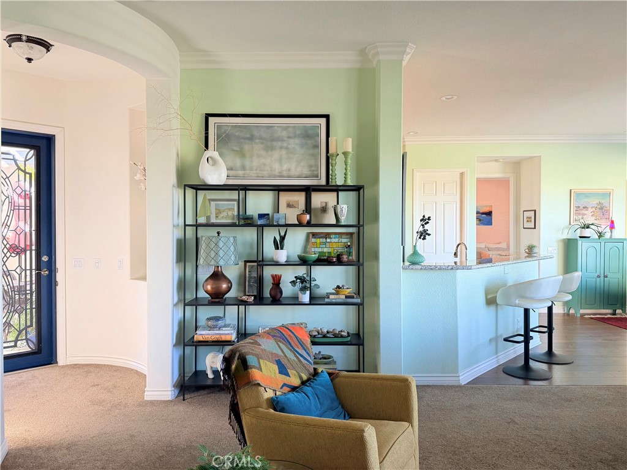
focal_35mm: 24
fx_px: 435
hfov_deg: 71.6
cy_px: 235
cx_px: 314
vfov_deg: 56.8
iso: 200
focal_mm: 6.76
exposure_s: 1/84
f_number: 1.78
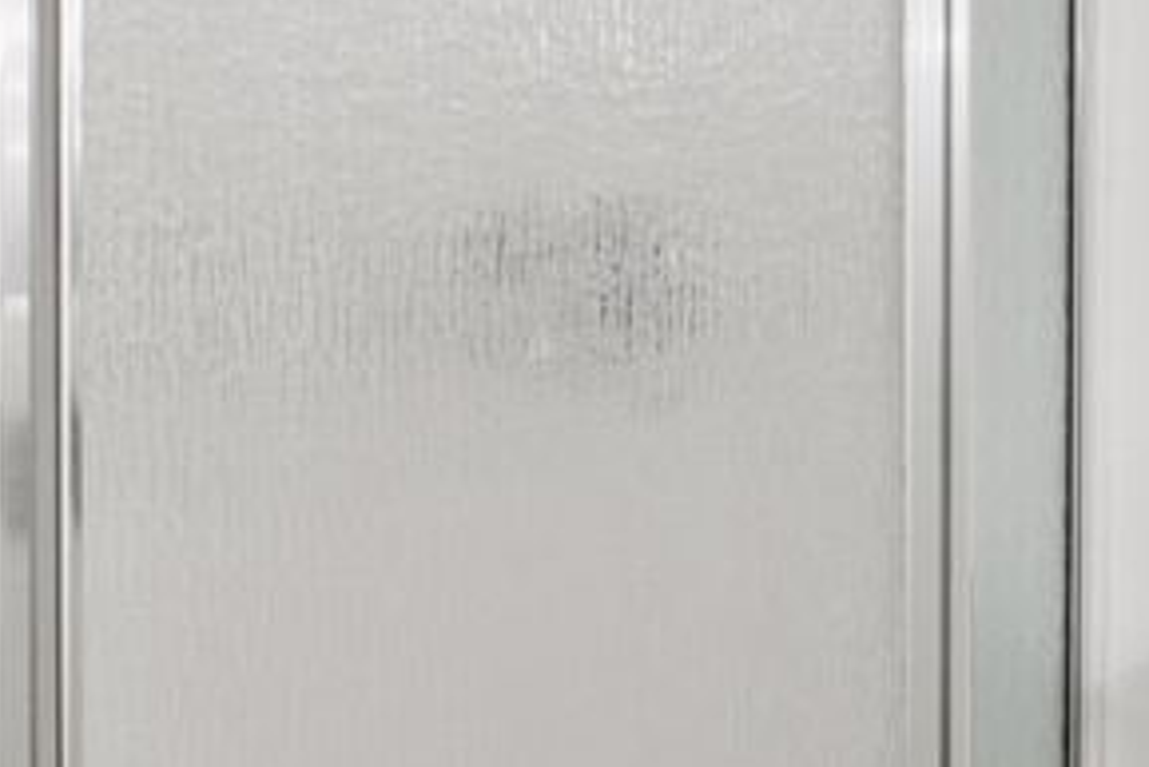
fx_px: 2970
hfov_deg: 12.8
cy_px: 242
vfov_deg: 14.7
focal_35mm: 93
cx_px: 3141
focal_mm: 14
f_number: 9
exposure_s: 1/13
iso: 500
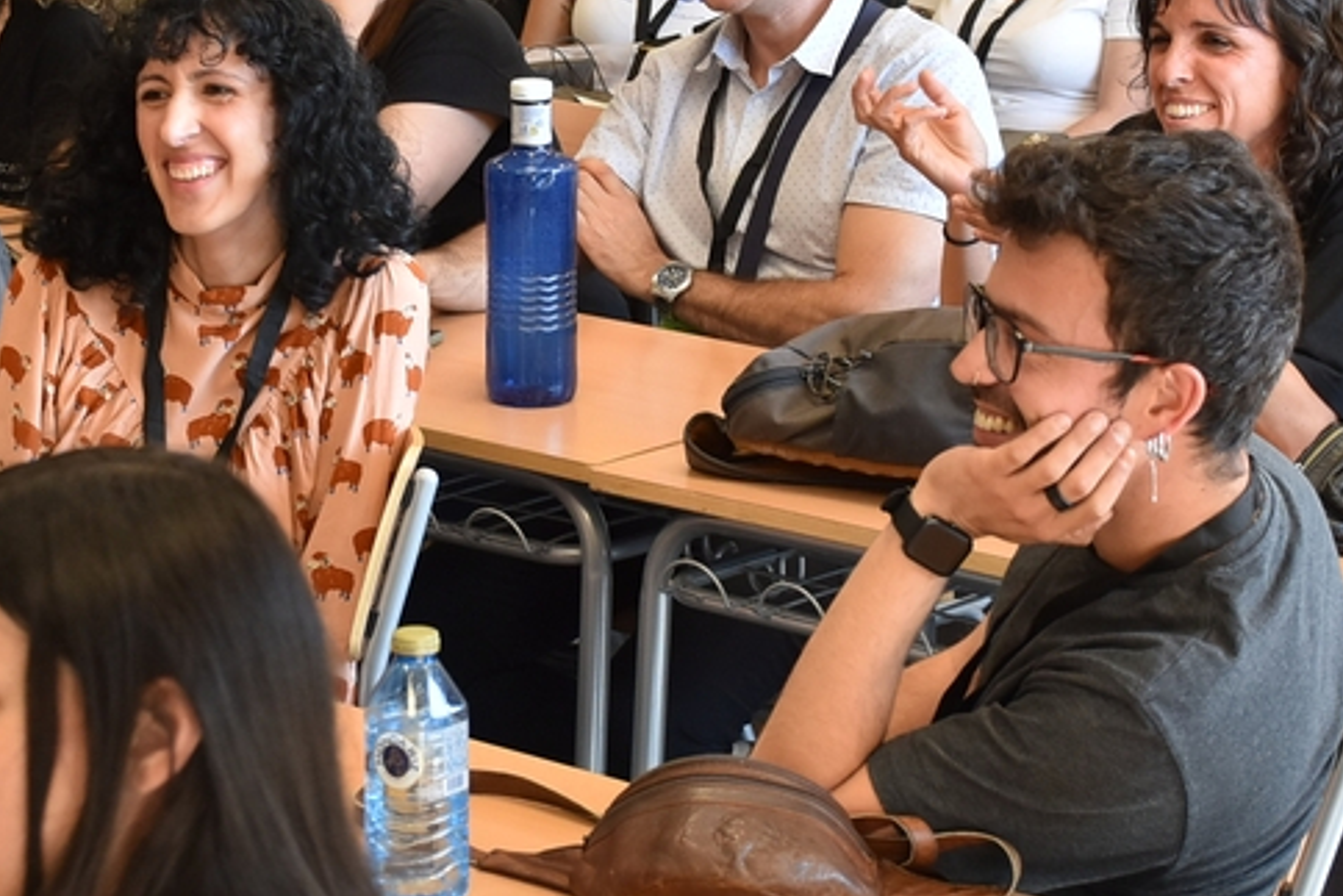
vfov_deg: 11.5
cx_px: 558
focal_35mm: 119
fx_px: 4440
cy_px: 277
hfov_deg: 17.2
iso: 400
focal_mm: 32
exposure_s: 1/80
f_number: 4.5
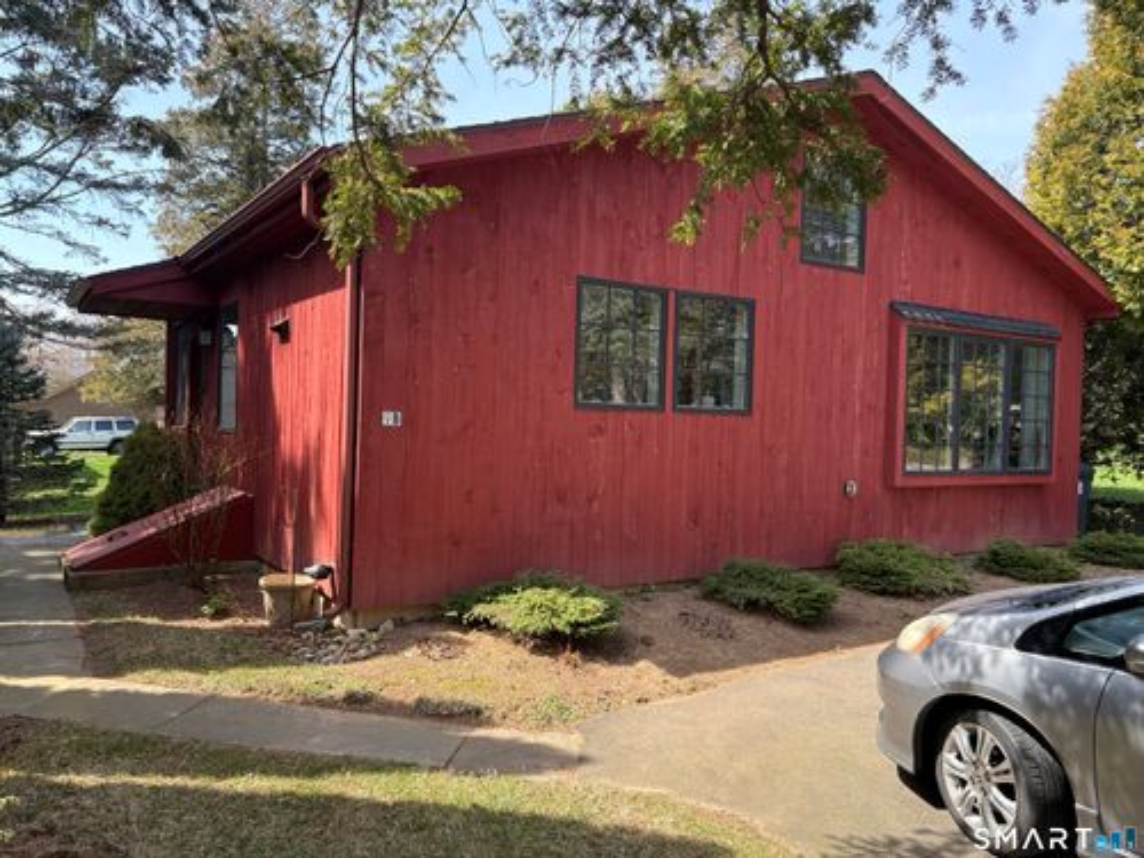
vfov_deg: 53.1
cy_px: 429
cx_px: 572
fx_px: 859
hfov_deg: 67.3
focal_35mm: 26
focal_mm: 5.96
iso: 64
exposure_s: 1/687
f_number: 1.6
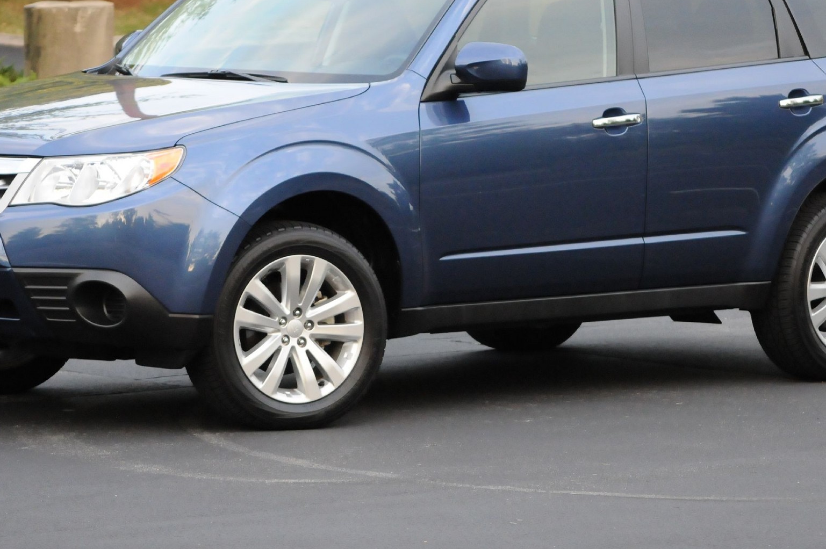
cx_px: 418
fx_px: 4585
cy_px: 140
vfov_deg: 6.8
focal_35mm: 200
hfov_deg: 10.3
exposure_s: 1/500
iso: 2000
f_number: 5.6
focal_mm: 82
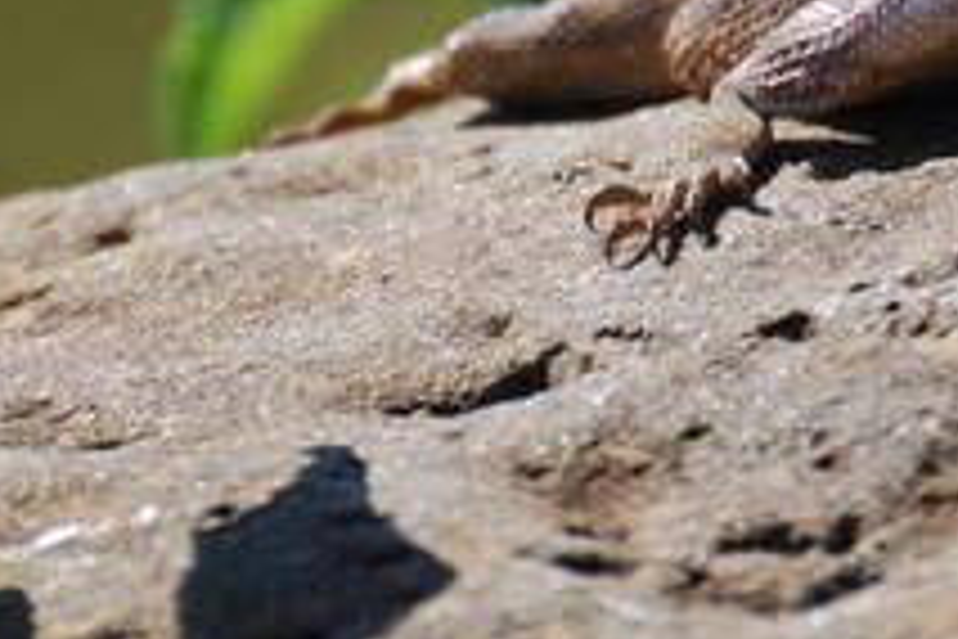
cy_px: -158
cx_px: 913
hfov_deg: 2.1
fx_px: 26263
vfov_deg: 1.4
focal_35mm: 987
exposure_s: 1/250
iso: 100
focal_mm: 200
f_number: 5.6
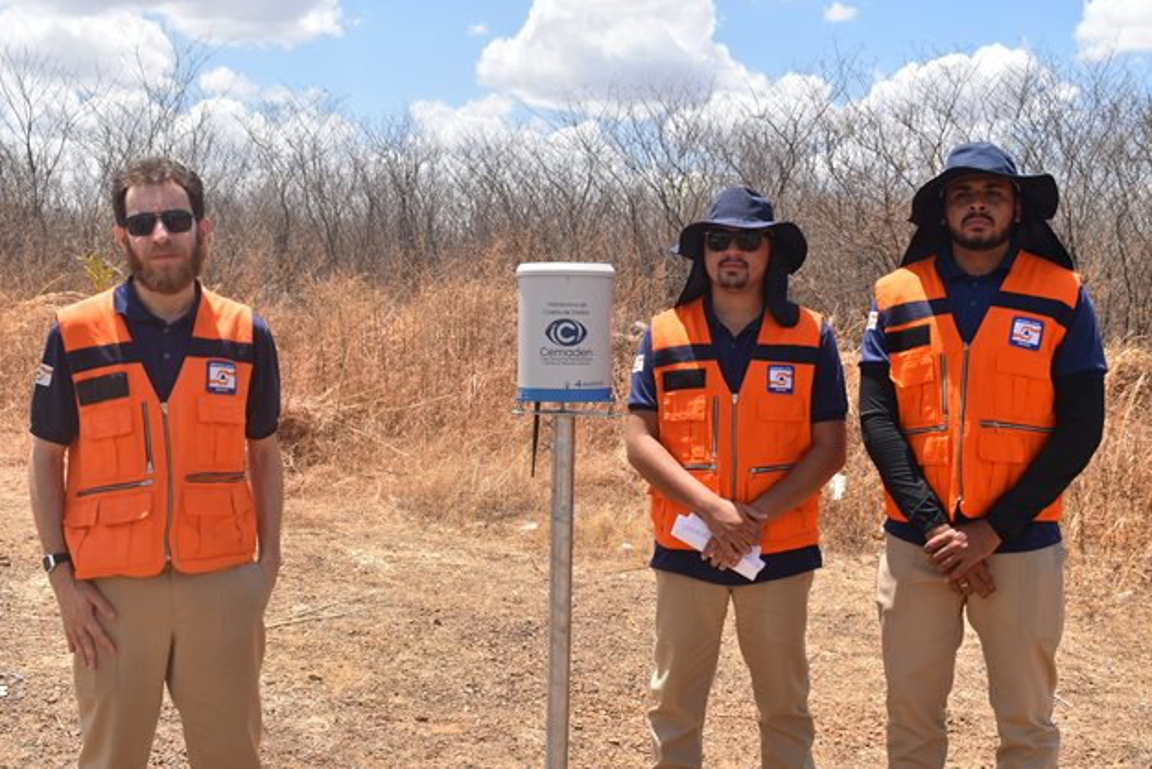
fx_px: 1376
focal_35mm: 43
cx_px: 570
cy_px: 390
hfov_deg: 45.4
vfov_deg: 31.2
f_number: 10
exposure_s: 1/400
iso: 200
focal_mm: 28
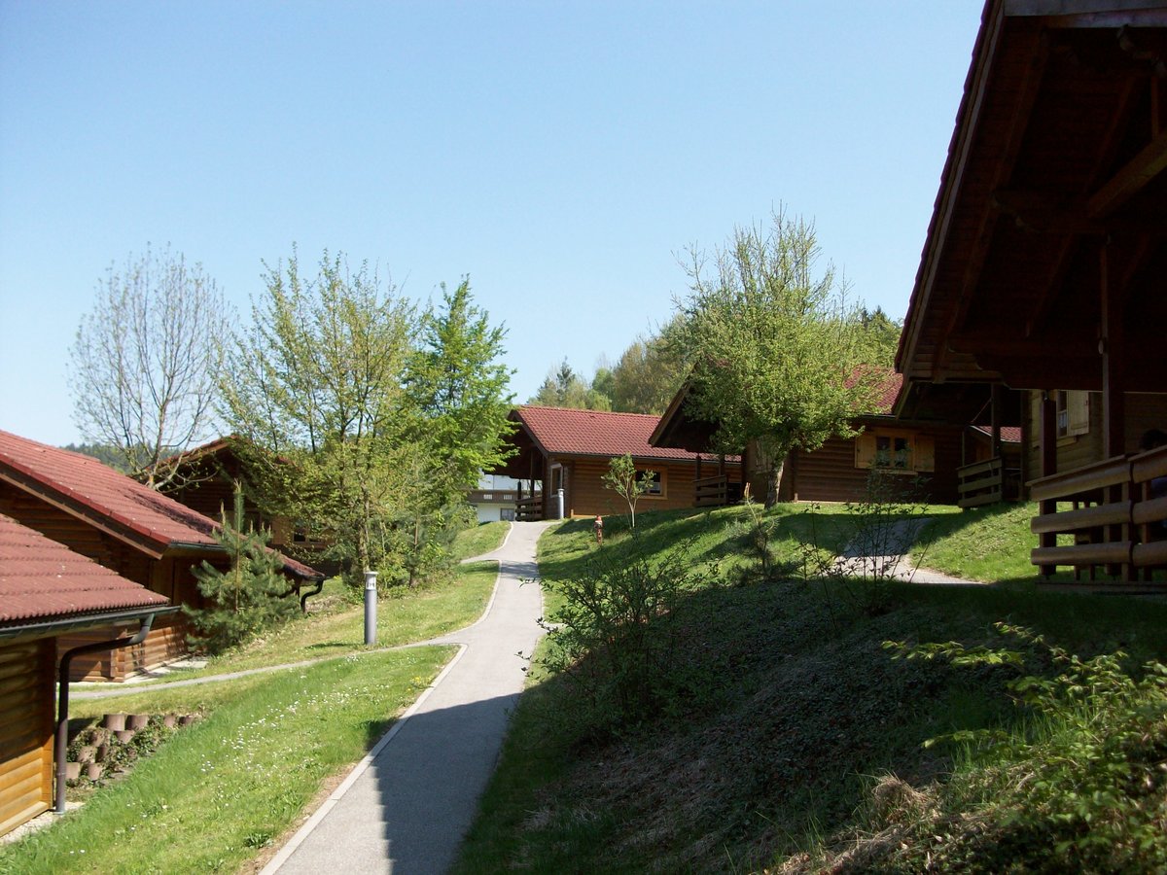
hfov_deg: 54.0
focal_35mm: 34
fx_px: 1146
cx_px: 584
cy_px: 438
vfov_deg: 41.8
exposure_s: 1/602
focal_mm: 5.7
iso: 64
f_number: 2.8
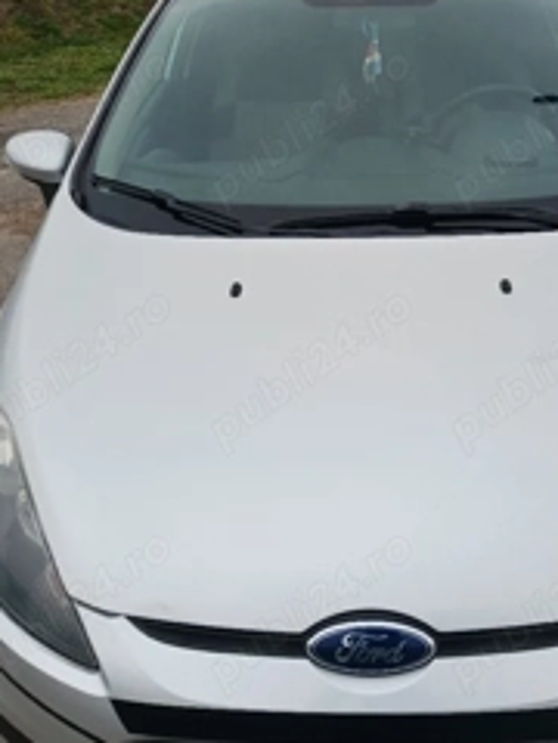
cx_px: 372
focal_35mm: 45
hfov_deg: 31.9
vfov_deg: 40.6
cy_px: 164
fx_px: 967
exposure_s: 1/101
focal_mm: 4
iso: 25
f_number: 1.8
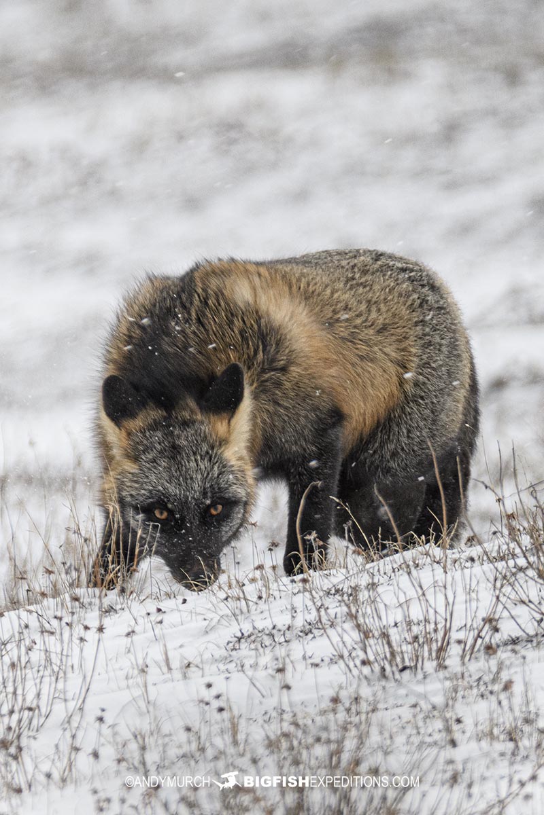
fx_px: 20398
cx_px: 272
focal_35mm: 900
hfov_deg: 1.5
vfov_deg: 2.3
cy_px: 408
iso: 800
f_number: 7.1
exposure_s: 1/640
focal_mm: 600
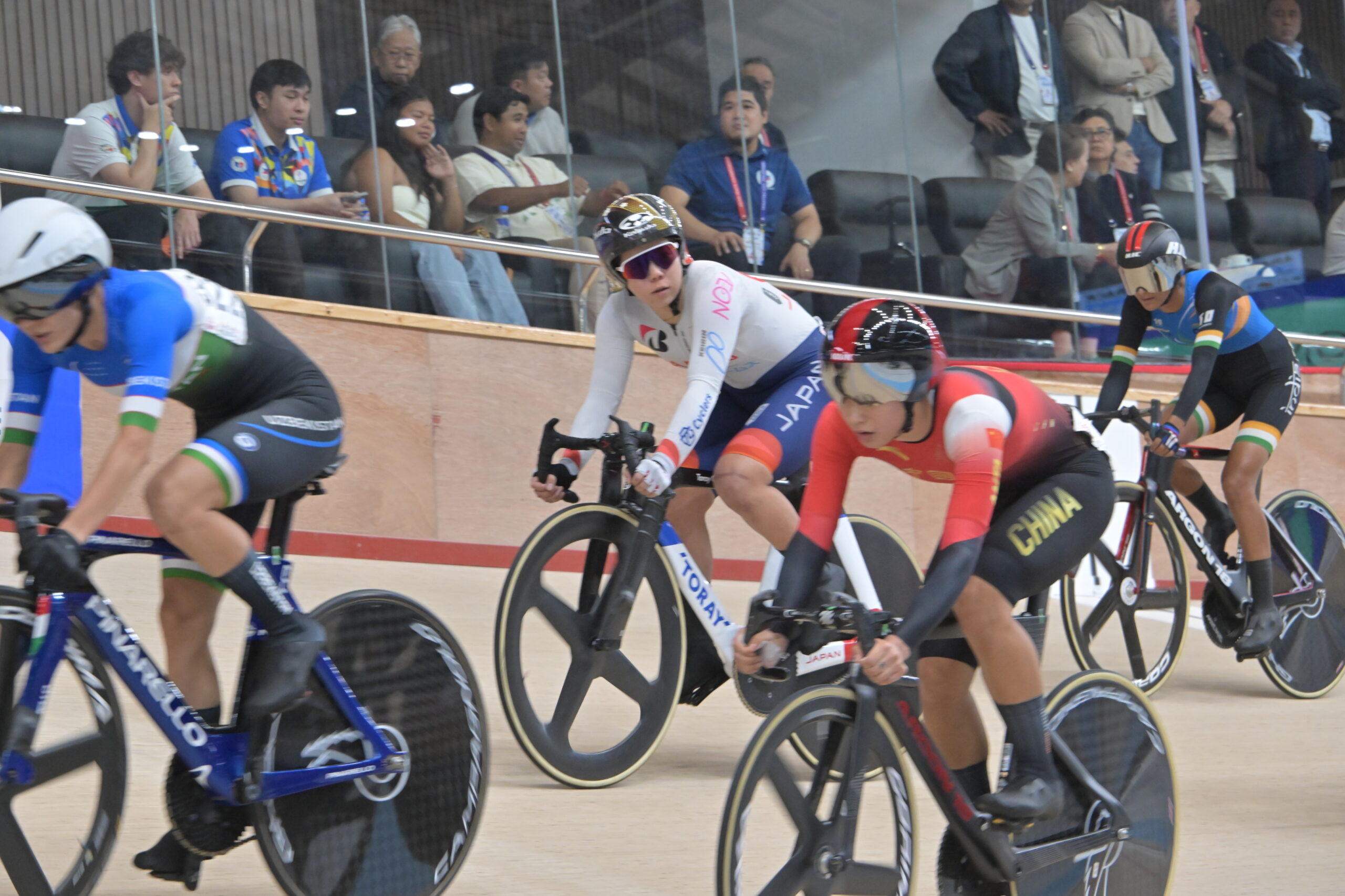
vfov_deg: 11.9
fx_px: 4296
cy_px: 448
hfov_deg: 17.8
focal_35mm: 115
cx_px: 672
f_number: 8
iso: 4000
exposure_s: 1/400
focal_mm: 115
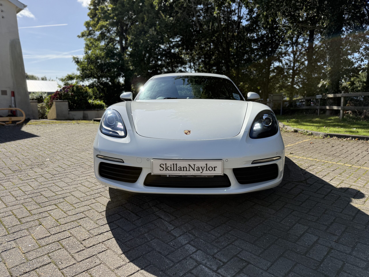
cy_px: 138
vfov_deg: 56.8
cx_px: 184
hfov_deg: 71.6
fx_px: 256
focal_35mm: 24
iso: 100
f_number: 1.78
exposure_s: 1/4673
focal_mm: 6.76
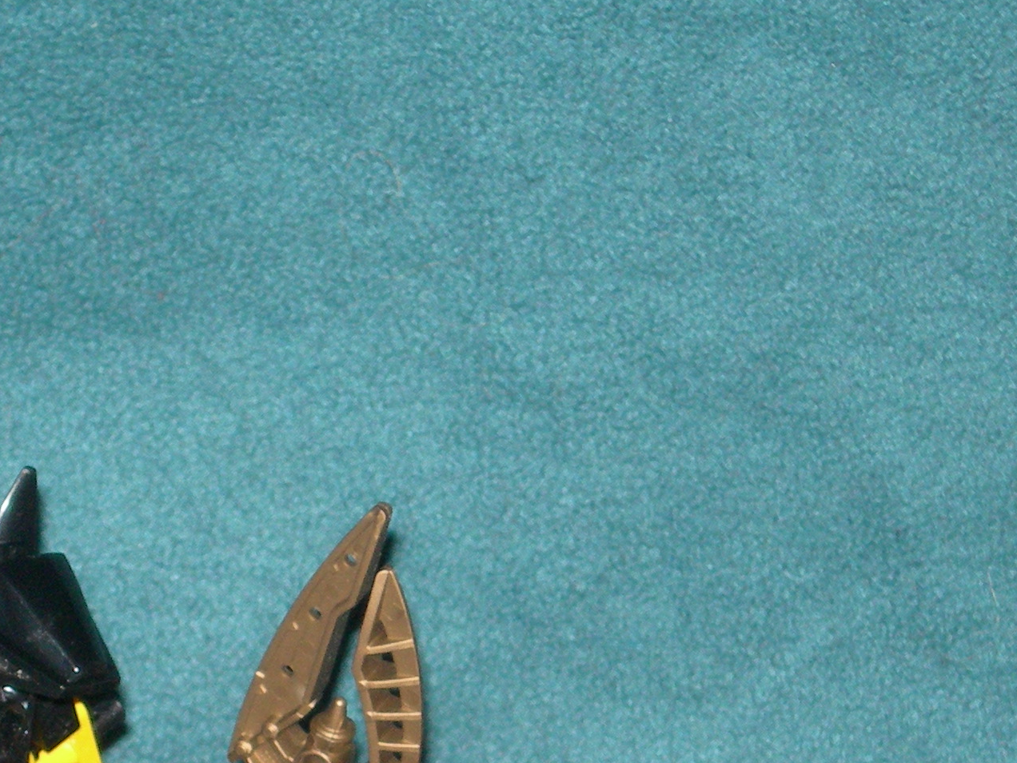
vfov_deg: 5.4
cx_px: 325
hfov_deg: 7.3
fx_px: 8021
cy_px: 853
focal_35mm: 273
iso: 142
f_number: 4.9
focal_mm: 23.4
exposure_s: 1/60.1
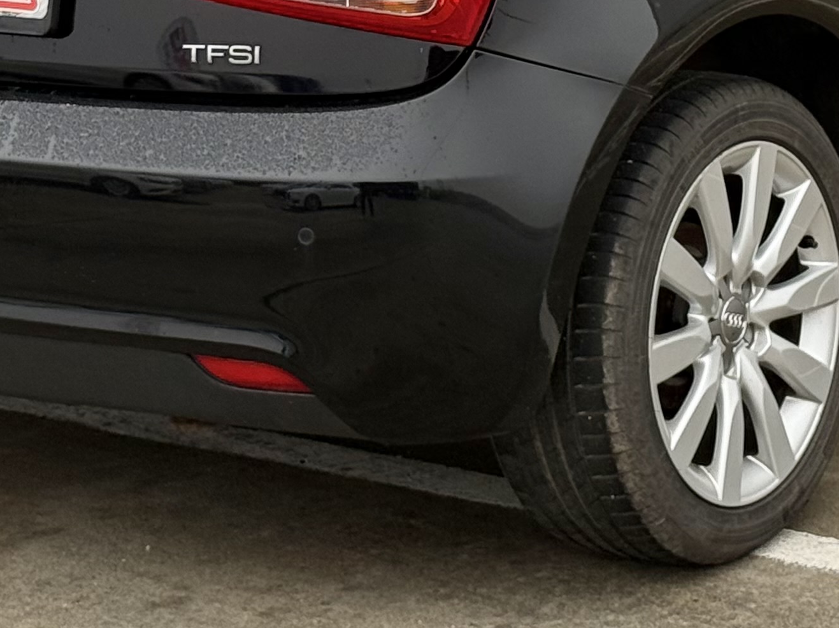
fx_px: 3562
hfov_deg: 13.4
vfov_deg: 9.9
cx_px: 589
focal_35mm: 147
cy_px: -139
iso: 80
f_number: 1.78
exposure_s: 1/75
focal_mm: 6.76
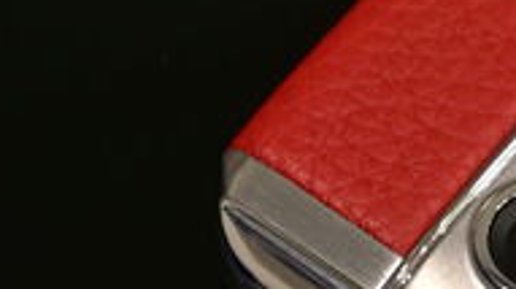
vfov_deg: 4.8
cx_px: 789
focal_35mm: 253
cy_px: 190
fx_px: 3458
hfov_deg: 8.3
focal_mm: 50
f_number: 6.3
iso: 900
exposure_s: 1/80
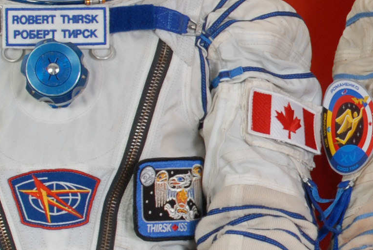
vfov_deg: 5.7
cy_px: 128
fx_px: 2510
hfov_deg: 8.3
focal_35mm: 242
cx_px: 592
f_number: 5.6
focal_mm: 32
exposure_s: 1/125
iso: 100
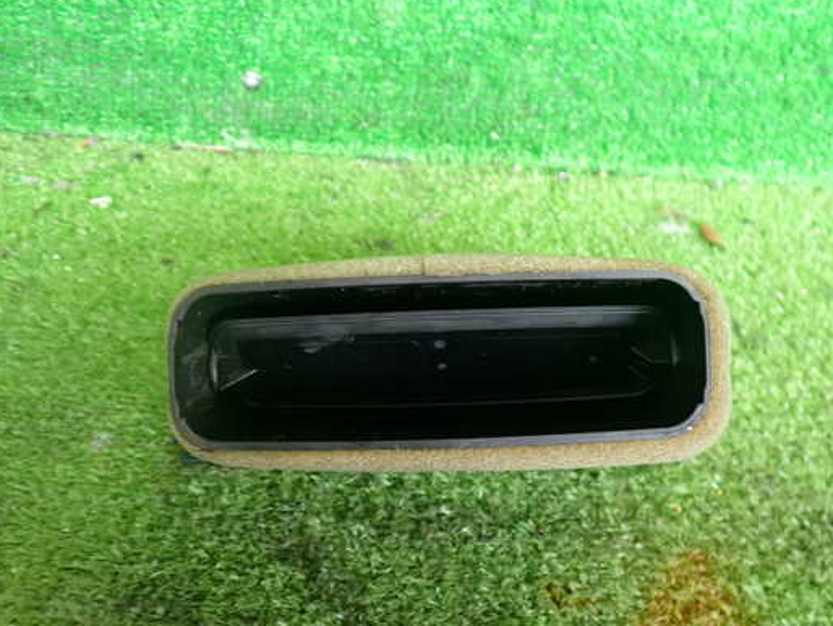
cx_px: 441
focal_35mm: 35
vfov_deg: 40.7
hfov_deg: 52.6
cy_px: 303
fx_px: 843
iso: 250
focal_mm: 5.4
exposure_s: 1/30
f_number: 2.3
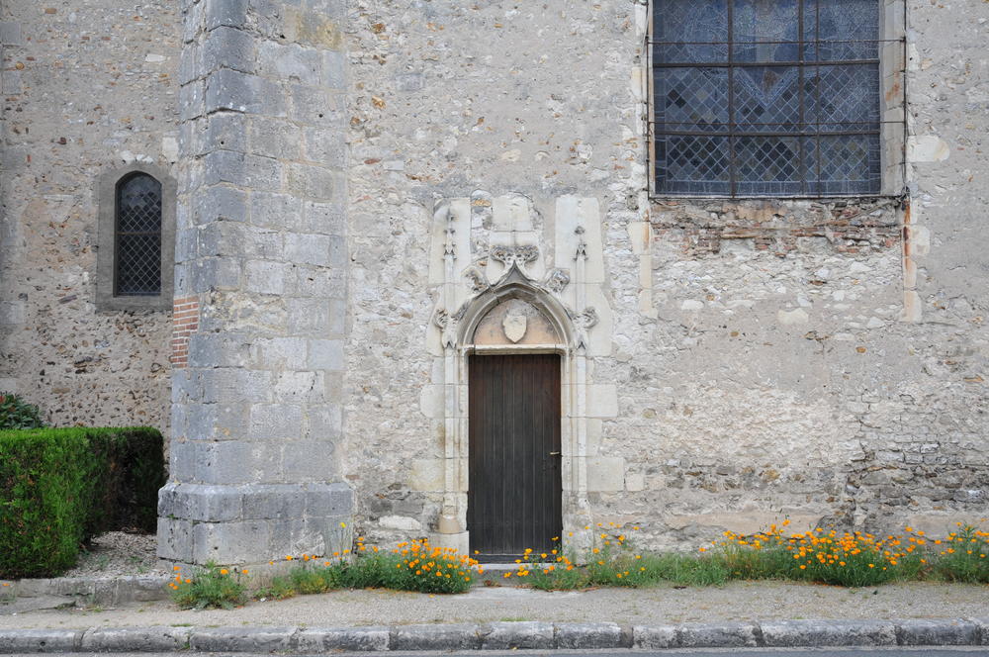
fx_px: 1235
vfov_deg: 29.8
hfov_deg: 43.7
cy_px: 328
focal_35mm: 45
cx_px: 494
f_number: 6.3
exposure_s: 1/160
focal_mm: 30
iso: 200
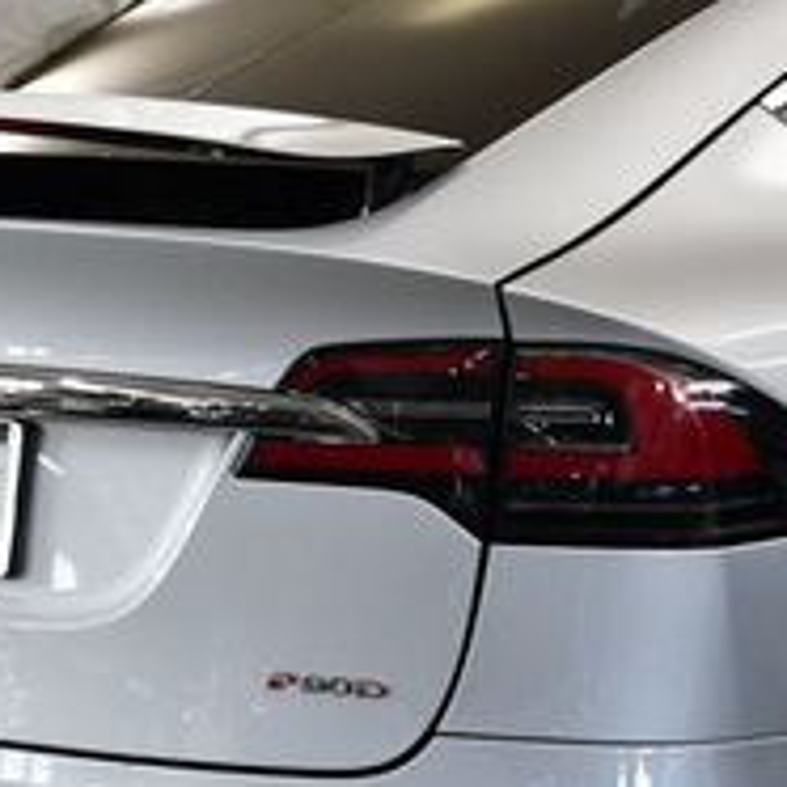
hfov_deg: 13.4
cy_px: 495
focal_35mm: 129
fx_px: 3318
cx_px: 652
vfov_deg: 13.5
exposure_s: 1/200
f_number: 3.8
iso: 800
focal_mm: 22
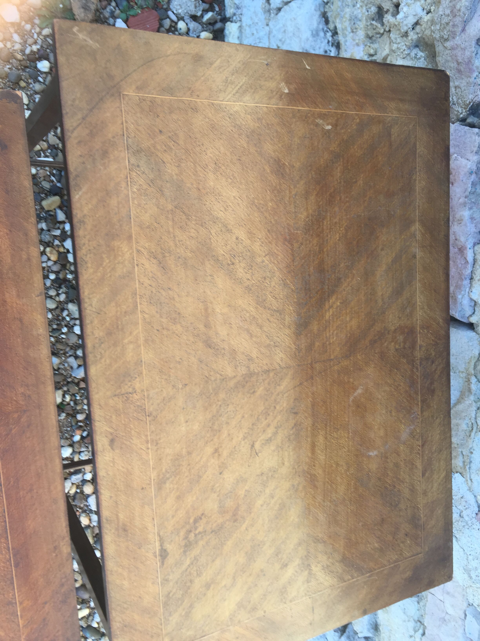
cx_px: 240
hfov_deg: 48.2
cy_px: 320
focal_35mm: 29
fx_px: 536
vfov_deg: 61.7
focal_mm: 4.15
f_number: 2.2
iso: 32
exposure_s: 1/140
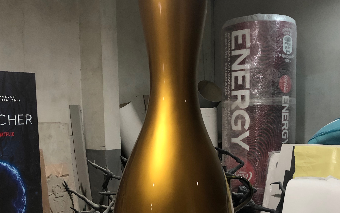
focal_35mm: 44
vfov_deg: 28.7
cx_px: 170
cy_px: 163
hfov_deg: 45.3
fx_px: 408
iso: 100
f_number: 1.8
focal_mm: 3.99
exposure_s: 1/17
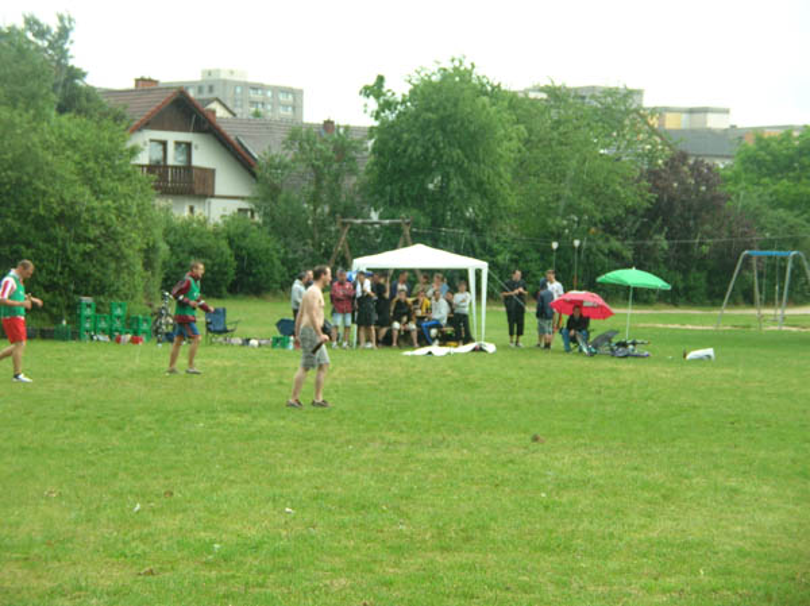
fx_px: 2549
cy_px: 303
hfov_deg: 18.1
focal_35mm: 109
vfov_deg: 13.6
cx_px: 405
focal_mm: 17.9
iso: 50
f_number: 3.5
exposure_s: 1/222
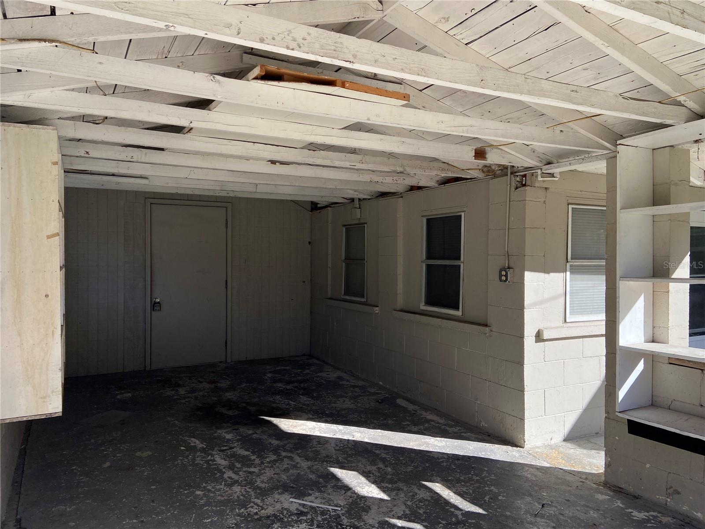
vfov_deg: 53.1
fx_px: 530
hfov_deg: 67.3
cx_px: 352
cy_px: 264
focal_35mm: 26
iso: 32
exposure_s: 1/1754
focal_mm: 4.25
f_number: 1.8
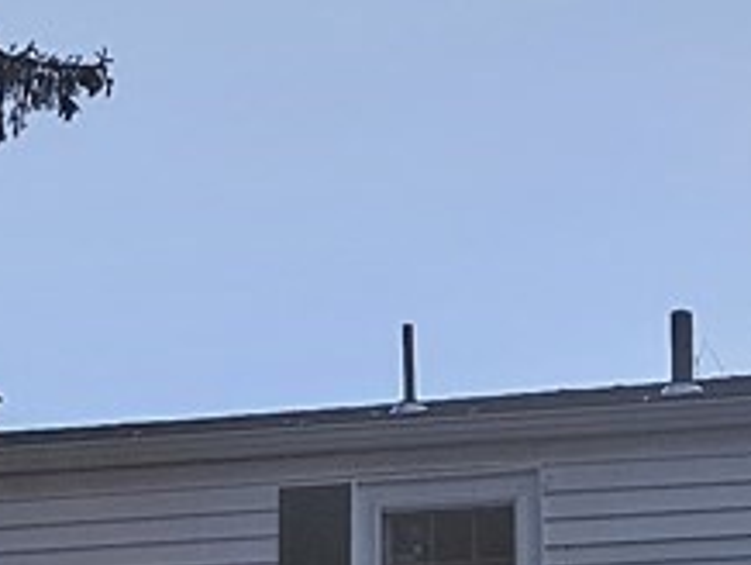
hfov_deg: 17.4
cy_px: 982
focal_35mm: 108
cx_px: 885
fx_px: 2346
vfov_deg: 12.6
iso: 800
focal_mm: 6.3
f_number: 1.7
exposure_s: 1/120
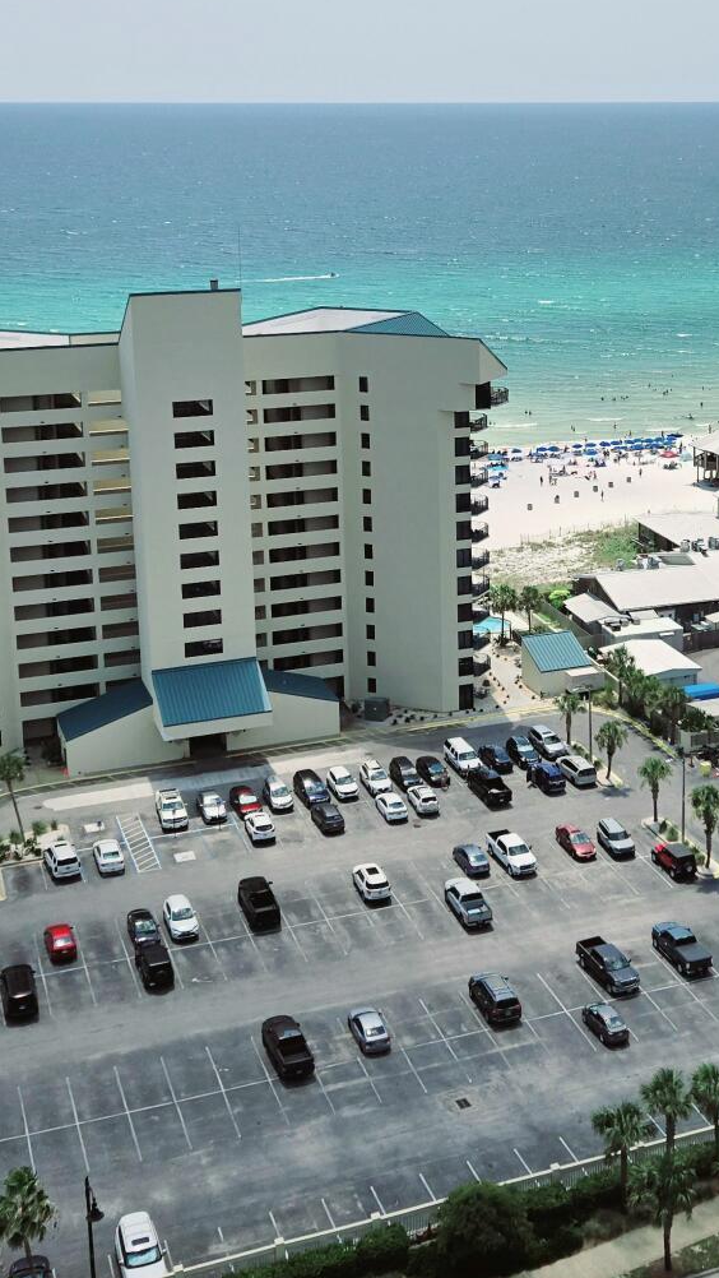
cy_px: 441
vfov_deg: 40.9
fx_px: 1694
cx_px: 567
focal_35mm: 50
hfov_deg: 23.6
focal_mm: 5.4
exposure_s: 1/2500
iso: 25
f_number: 1.8
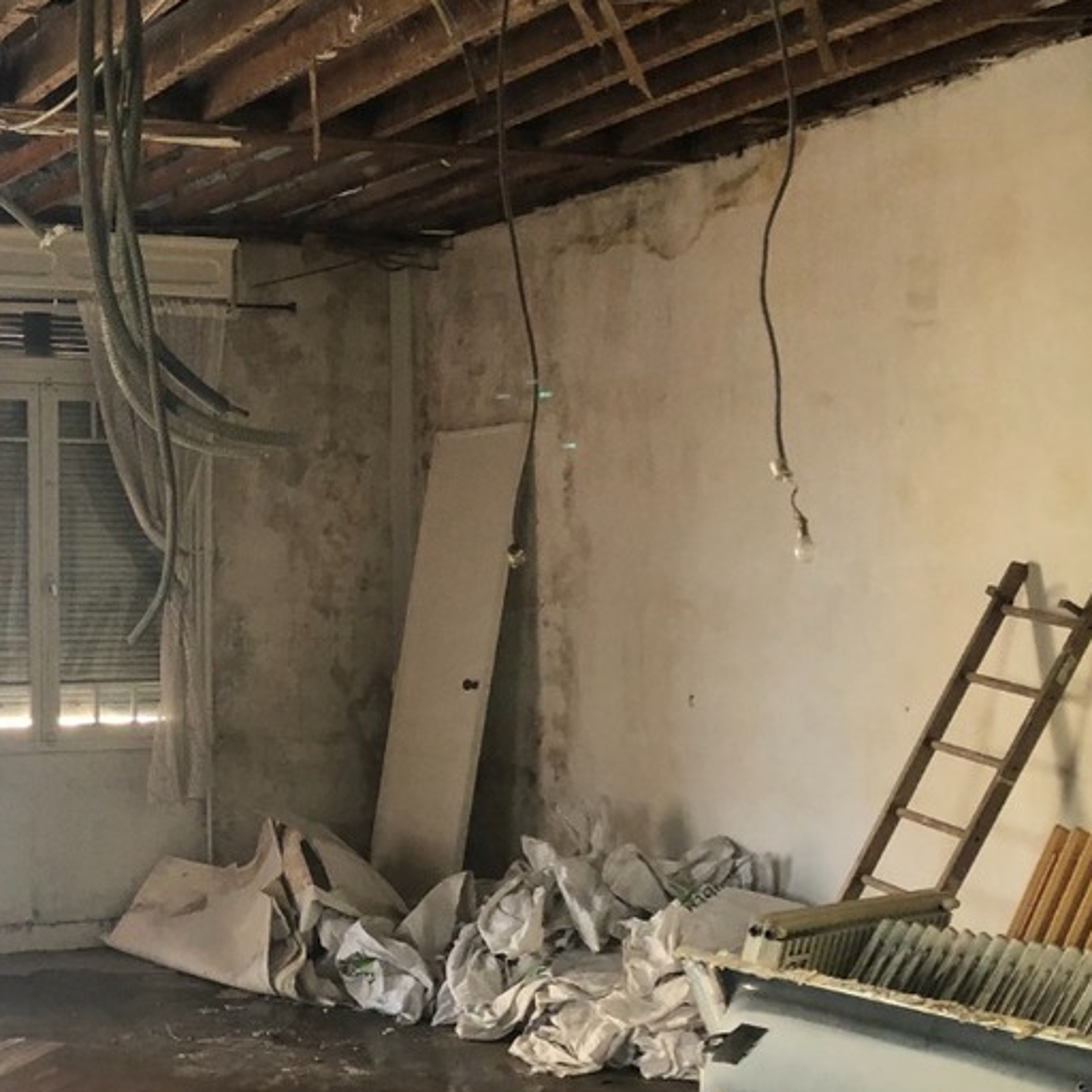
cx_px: 66
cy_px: 580
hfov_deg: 28.2
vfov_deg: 29.5
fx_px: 2070
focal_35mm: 58
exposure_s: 1/30
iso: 32
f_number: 1.8
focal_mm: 3.99
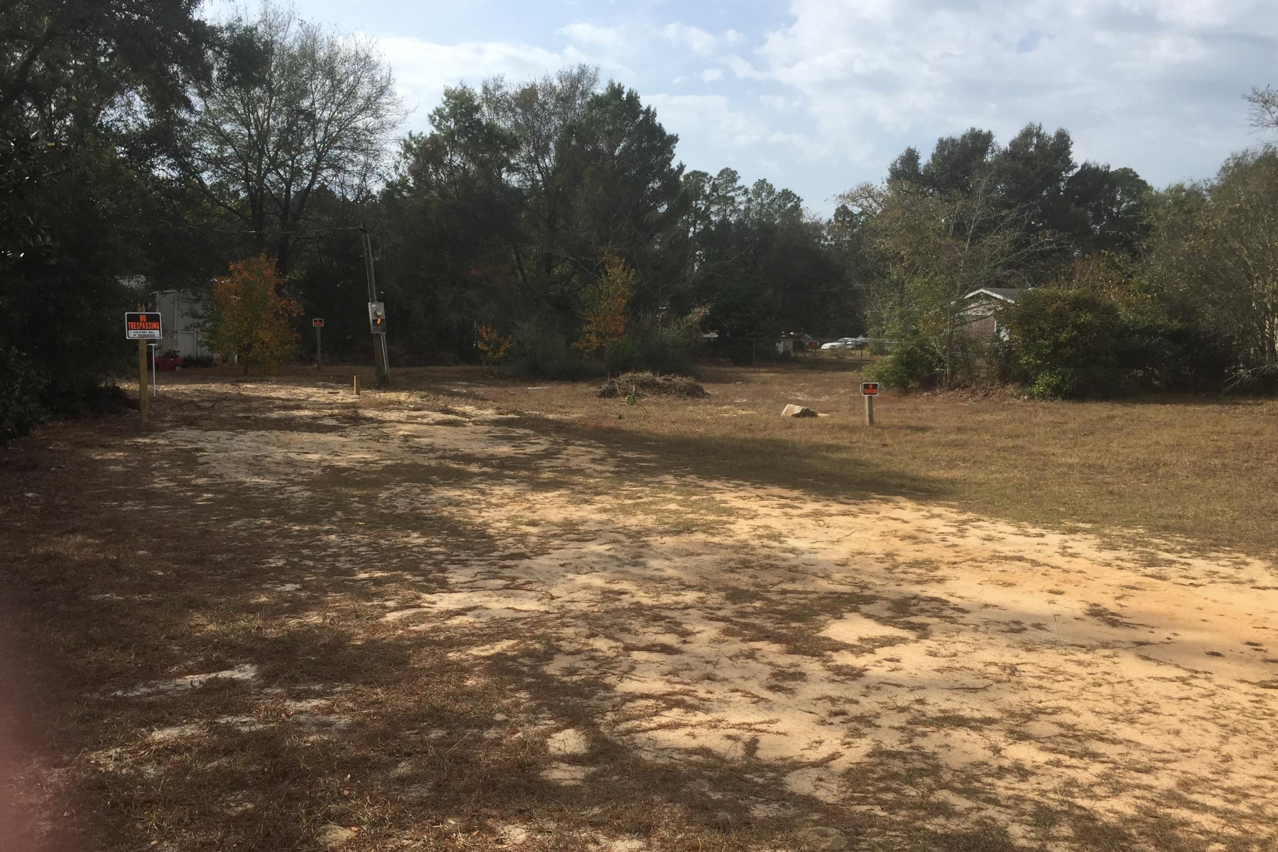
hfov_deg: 60.3
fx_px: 1100
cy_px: 469
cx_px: 641
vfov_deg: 42.3
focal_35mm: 31
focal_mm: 4.15
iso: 32
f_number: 2.2
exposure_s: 1/2326
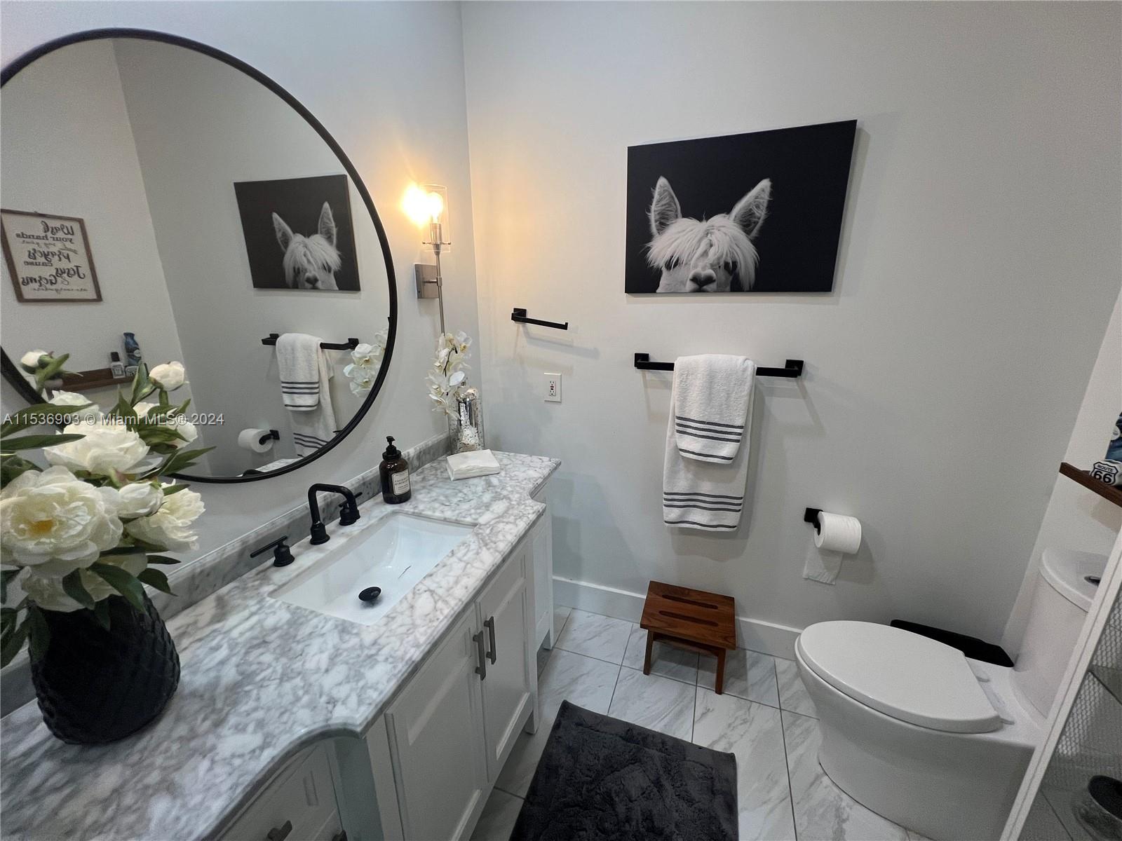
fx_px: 421
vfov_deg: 89.9
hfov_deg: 106.2
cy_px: 420
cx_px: 561
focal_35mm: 13
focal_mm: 1.57
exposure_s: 1/120
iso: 125
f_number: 1.8
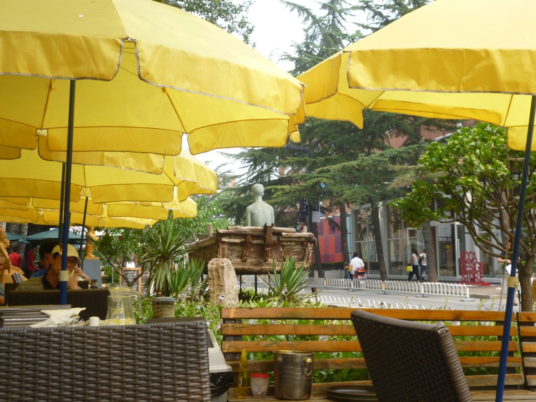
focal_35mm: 48
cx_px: 268
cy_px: 201
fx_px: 743
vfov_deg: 30.3
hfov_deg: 39.7
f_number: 4
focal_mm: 8.6
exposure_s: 1/160
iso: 100
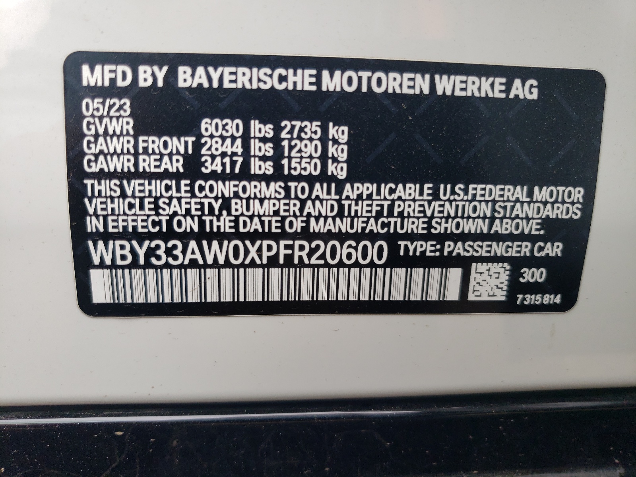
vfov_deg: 53.1
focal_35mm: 26
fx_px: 478
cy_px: 238
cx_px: 318
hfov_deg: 67.3
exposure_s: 1/323
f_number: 1.5
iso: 50
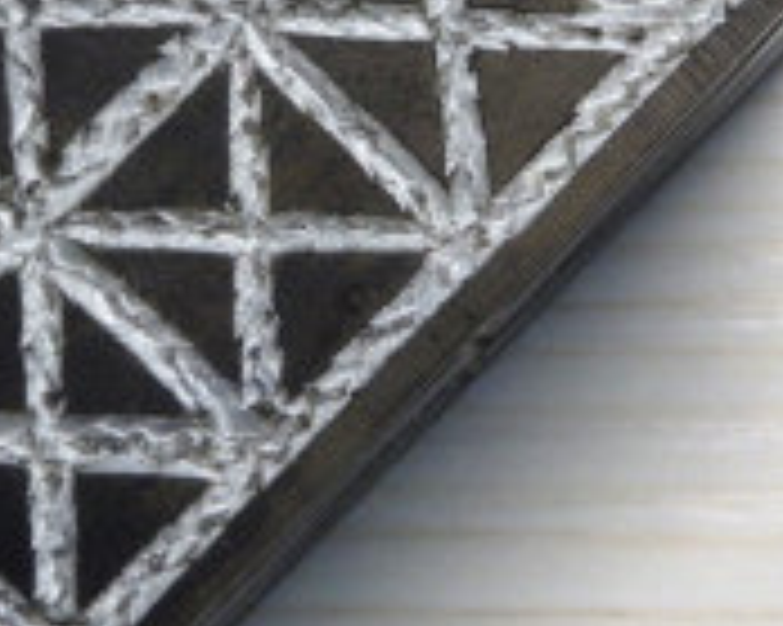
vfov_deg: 8.5
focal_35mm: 181
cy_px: 29
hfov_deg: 10.7
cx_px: 252
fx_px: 4192
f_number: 4.4
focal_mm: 11.9
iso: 320
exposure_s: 1/100
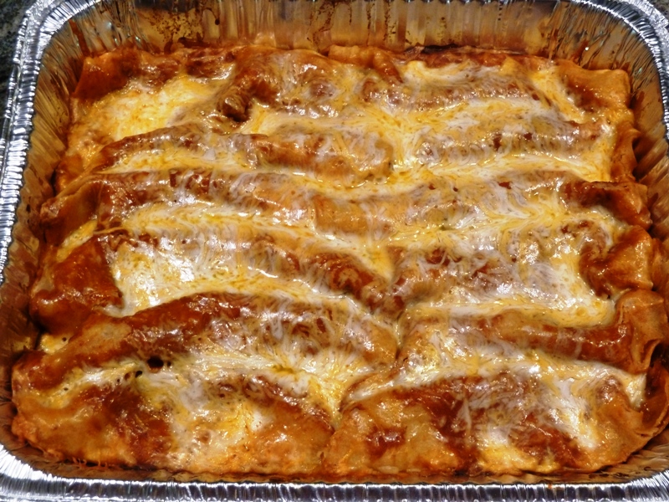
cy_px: 251
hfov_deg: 36.8
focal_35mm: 52
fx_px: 1005
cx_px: 334
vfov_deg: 28.0
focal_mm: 8.5
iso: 400
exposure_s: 1/20
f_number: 3.8
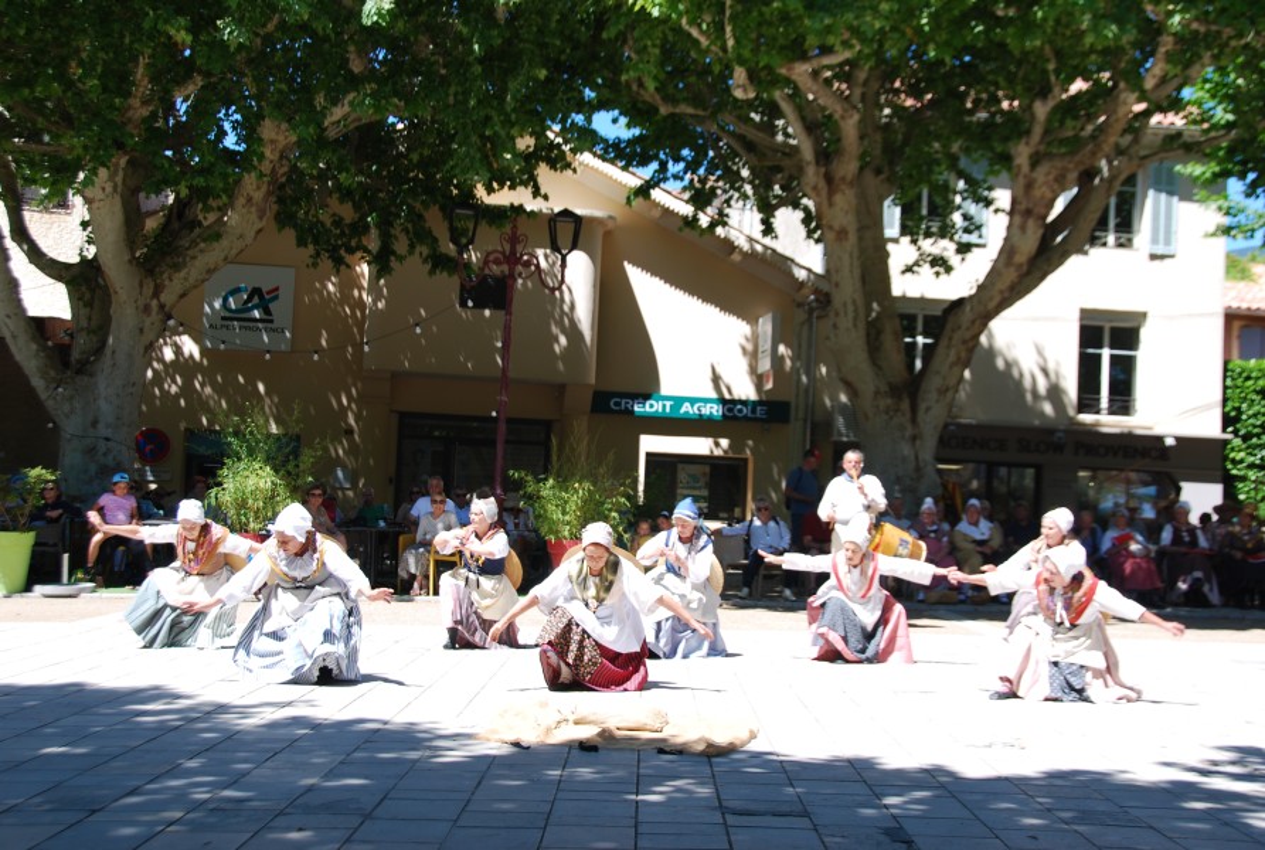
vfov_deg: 26.6
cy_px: 425
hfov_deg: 38.8
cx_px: 632
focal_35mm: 51
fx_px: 1796
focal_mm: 34
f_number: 6.3
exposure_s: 1/160
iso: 100
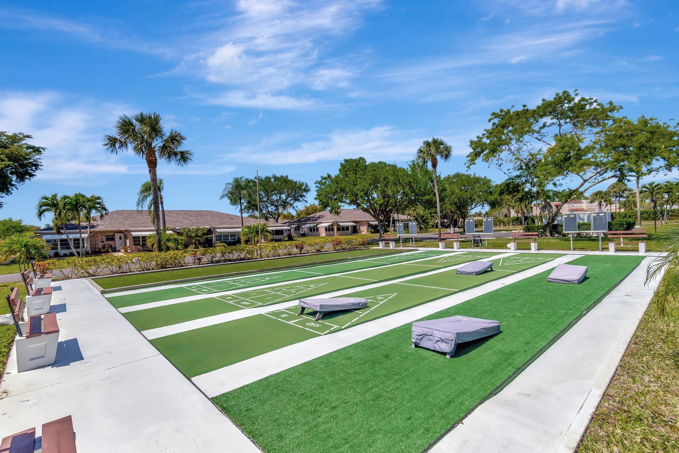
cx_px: 340
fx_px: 283
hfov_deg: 100.4
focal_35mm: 15
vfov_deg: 77.3
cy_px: 226
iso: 1000
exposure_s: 1/5000
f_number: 8
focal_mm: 10
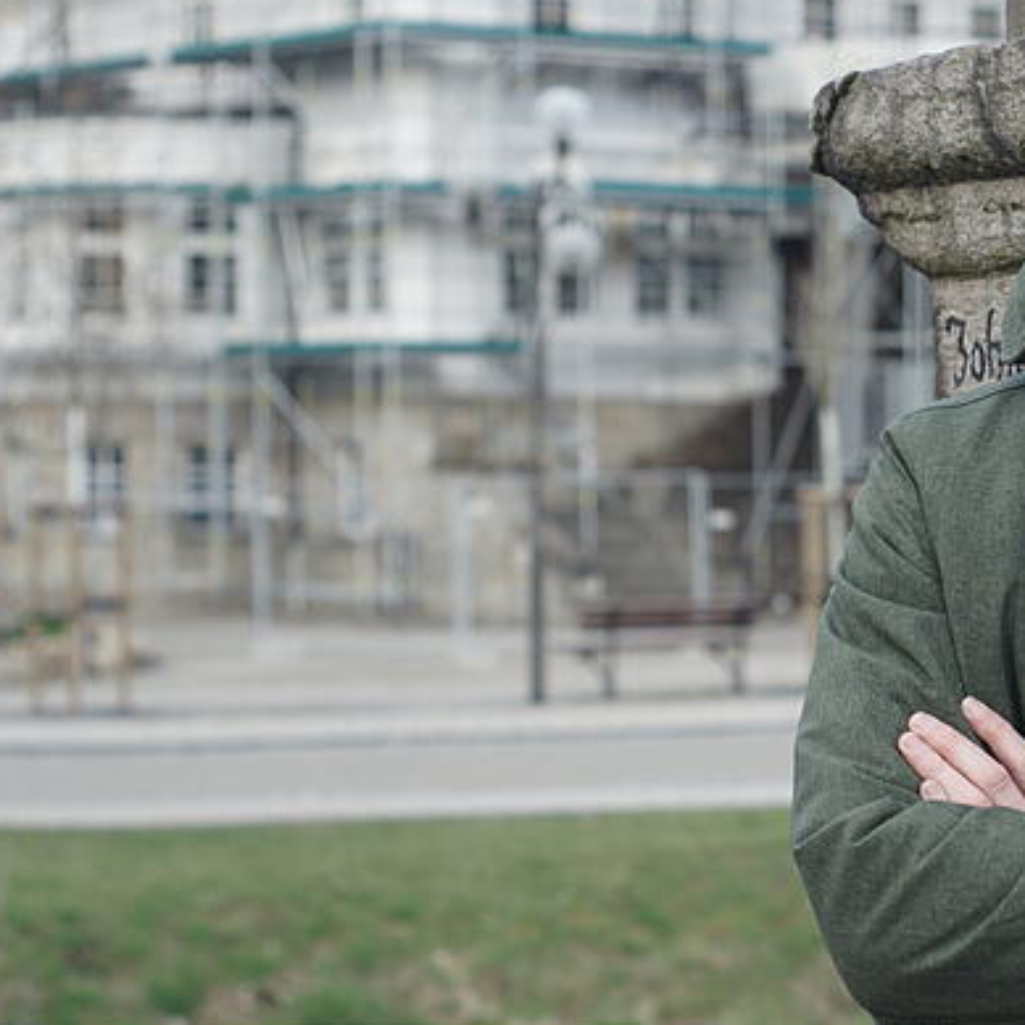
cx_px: 870
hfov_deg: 14.1
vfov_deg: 14.2
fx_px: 4121
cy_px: 474
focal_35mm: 123
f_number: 4
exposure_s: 1/400
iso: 400
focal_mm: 50
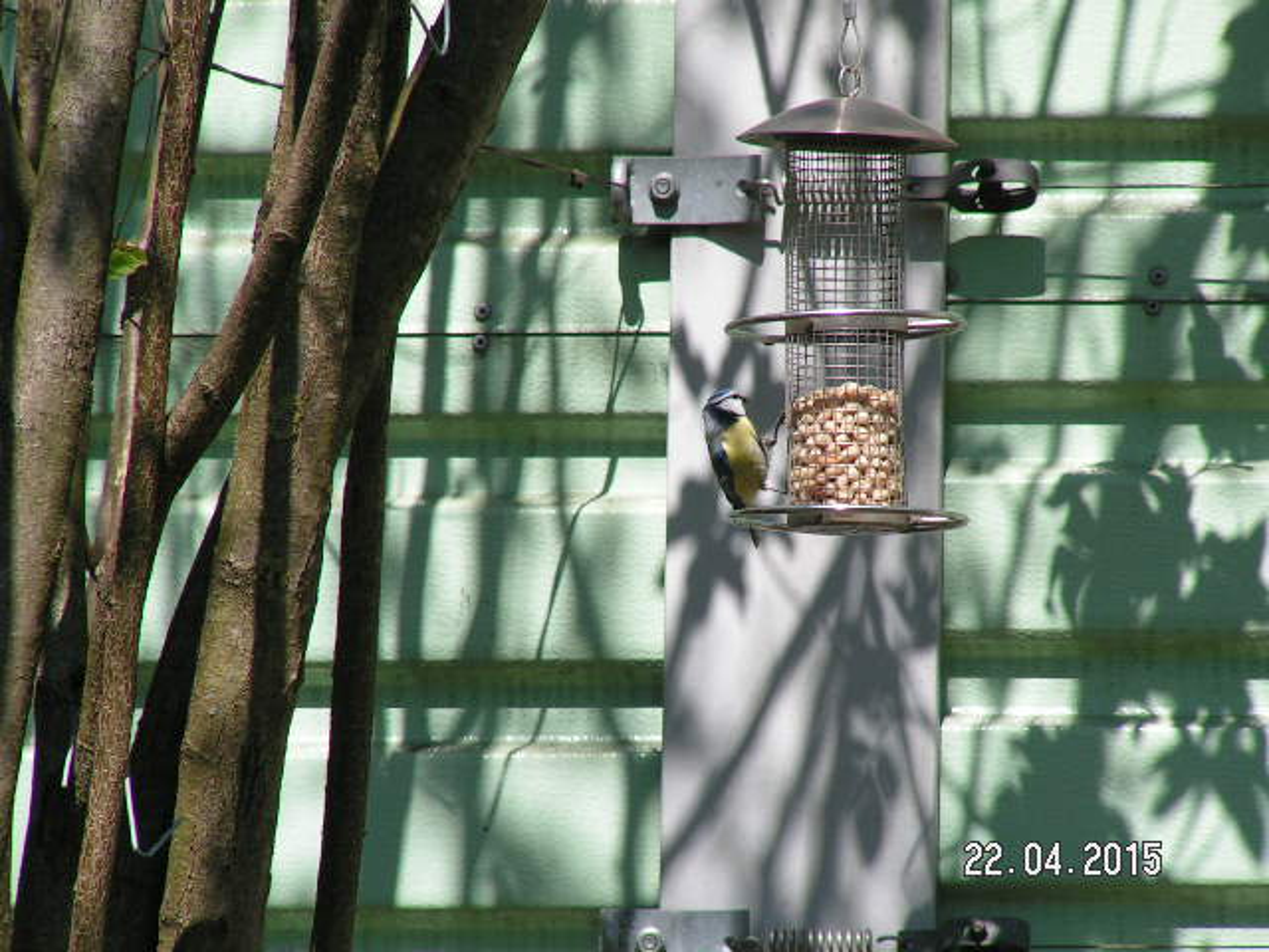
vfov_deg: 3.9
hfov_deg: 5.2
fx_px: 13931
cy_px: 476
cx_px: 634
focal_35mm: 380
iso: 50
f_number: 5
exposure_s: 1/400
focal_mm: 58
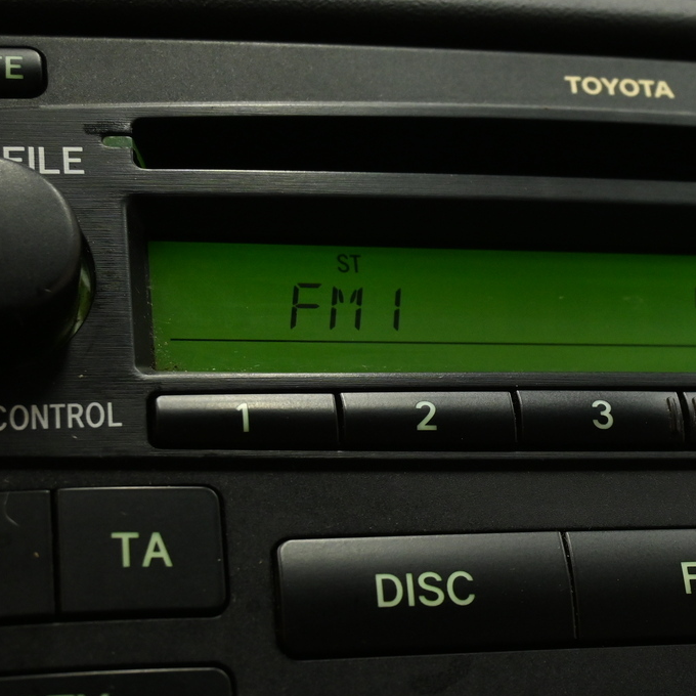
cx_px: 594
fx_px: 2002
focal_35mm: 88
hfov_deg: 19.4
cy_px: 428
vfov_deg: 19.7
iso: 1250
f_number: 5.6
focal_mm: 29
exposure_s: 1/50
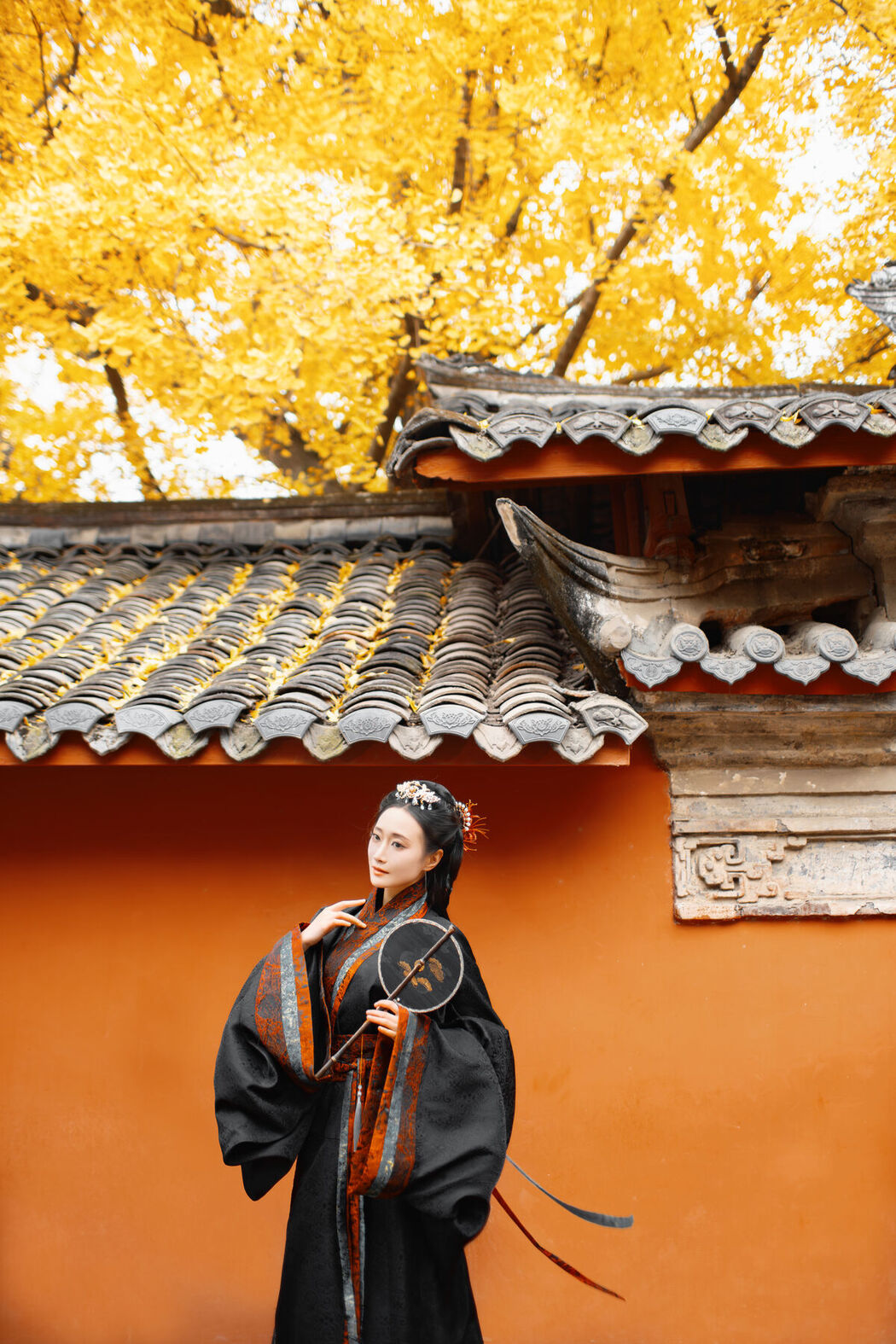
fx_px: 1307
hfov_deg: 37.9
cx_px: 448
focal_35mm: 35
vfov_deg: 54.4
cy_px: 672
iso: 200
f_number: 1.8
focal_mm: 35
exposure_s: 1/1000
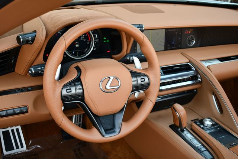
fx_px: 304
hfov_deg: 42.7
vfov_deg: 29.3
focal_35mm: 46
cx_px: 119
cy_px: 80
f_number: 3.8
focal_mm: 23
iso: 400
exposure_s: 1/250
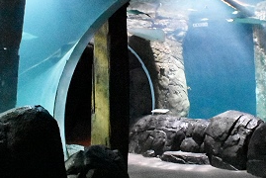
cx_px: 198
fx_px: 496
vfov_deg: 20.3
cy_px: 66
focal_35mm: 67
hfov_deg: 29.6
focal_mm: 20
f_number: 7.1
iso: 5000
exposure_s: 1/20
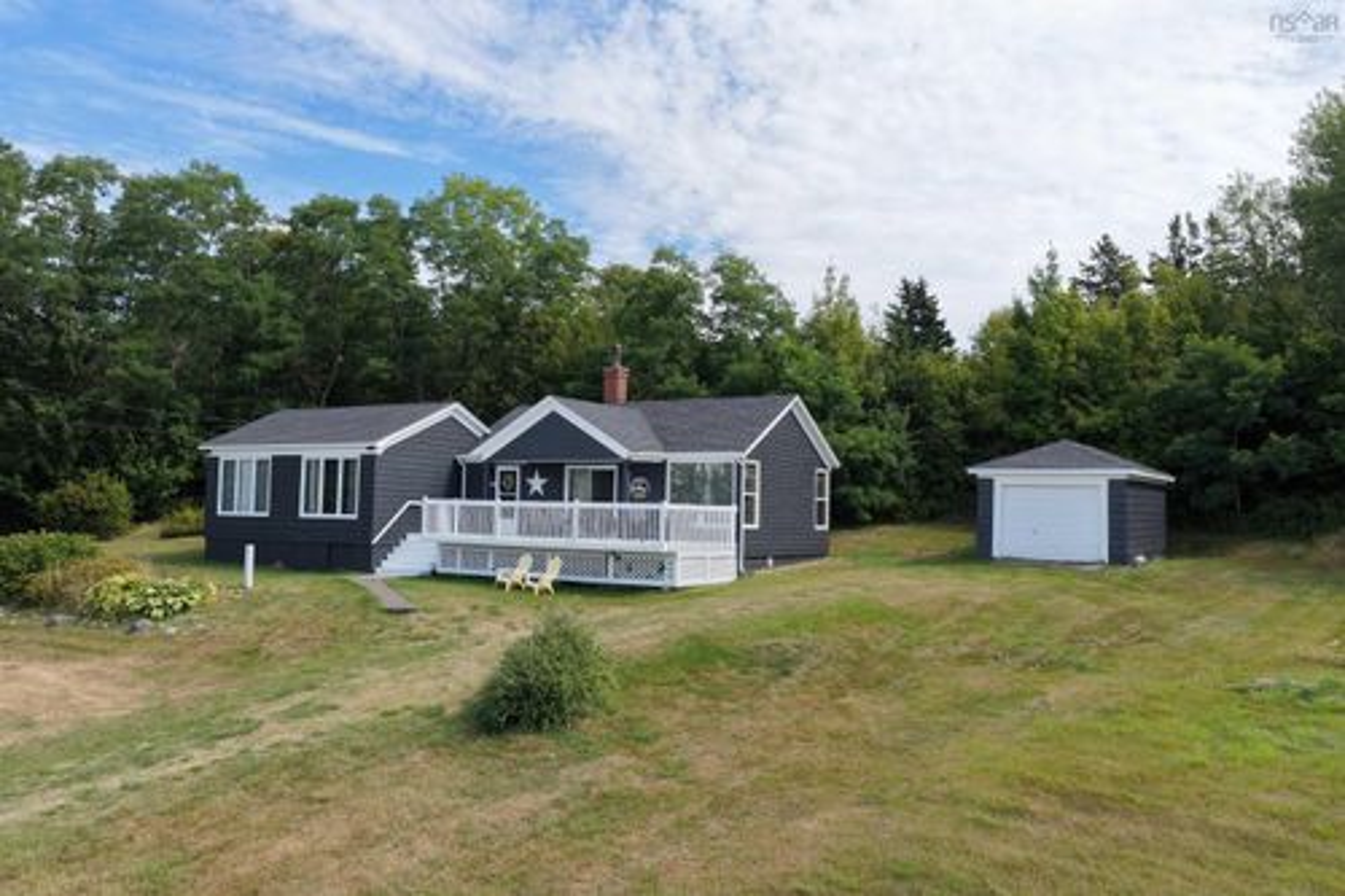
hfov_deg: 65.5
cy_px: 448
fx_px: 1046
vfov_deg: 46.4
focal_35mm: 28
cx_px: 672
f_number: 2.8
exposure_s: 1/2000
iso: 320
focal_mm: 14.45
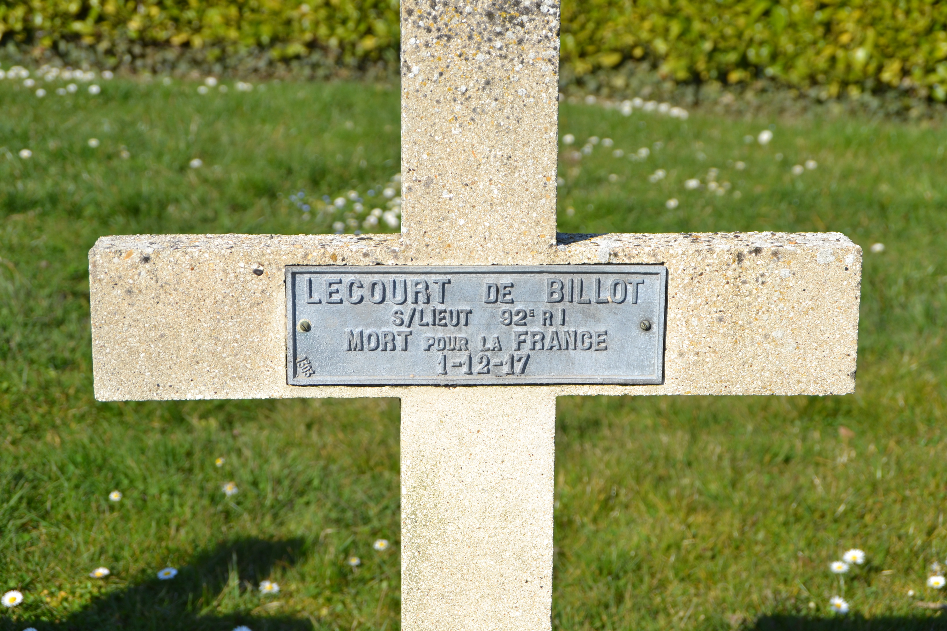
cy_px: 316
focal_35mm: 72
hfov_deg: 28.1
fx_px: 1894
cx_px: 474
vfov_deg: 18.9
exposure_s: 1/320
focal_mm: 48
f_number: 9
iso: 100
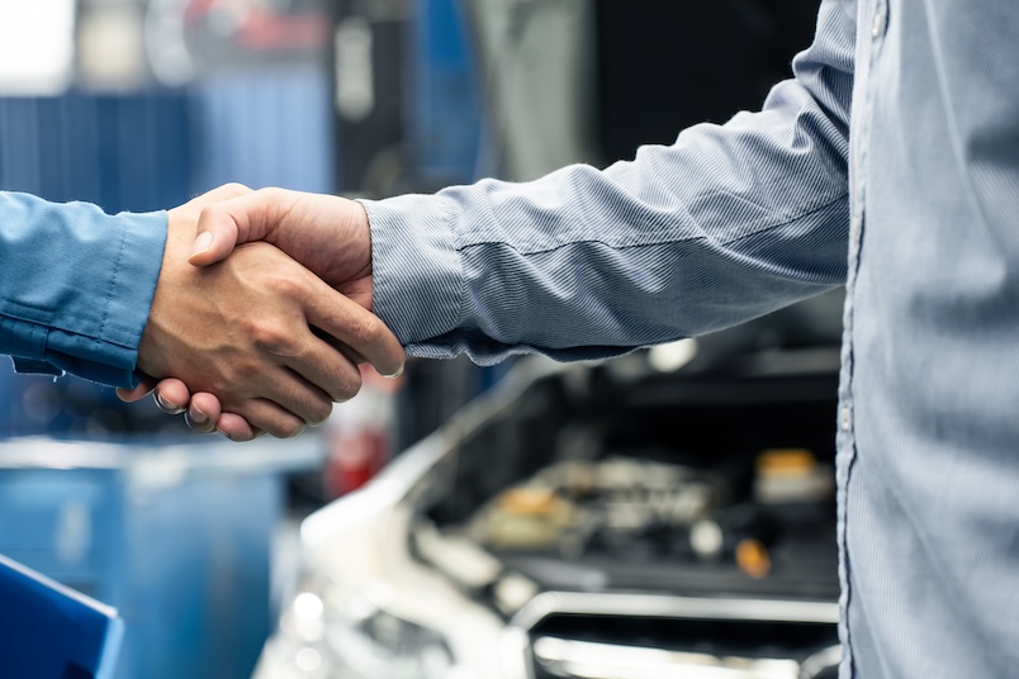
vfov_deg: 12.9
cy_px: 265
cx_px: 388
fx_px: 3000
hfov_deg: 19.2
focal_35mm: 106
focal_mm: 71
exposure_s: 1/250
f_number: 2.8
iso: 500
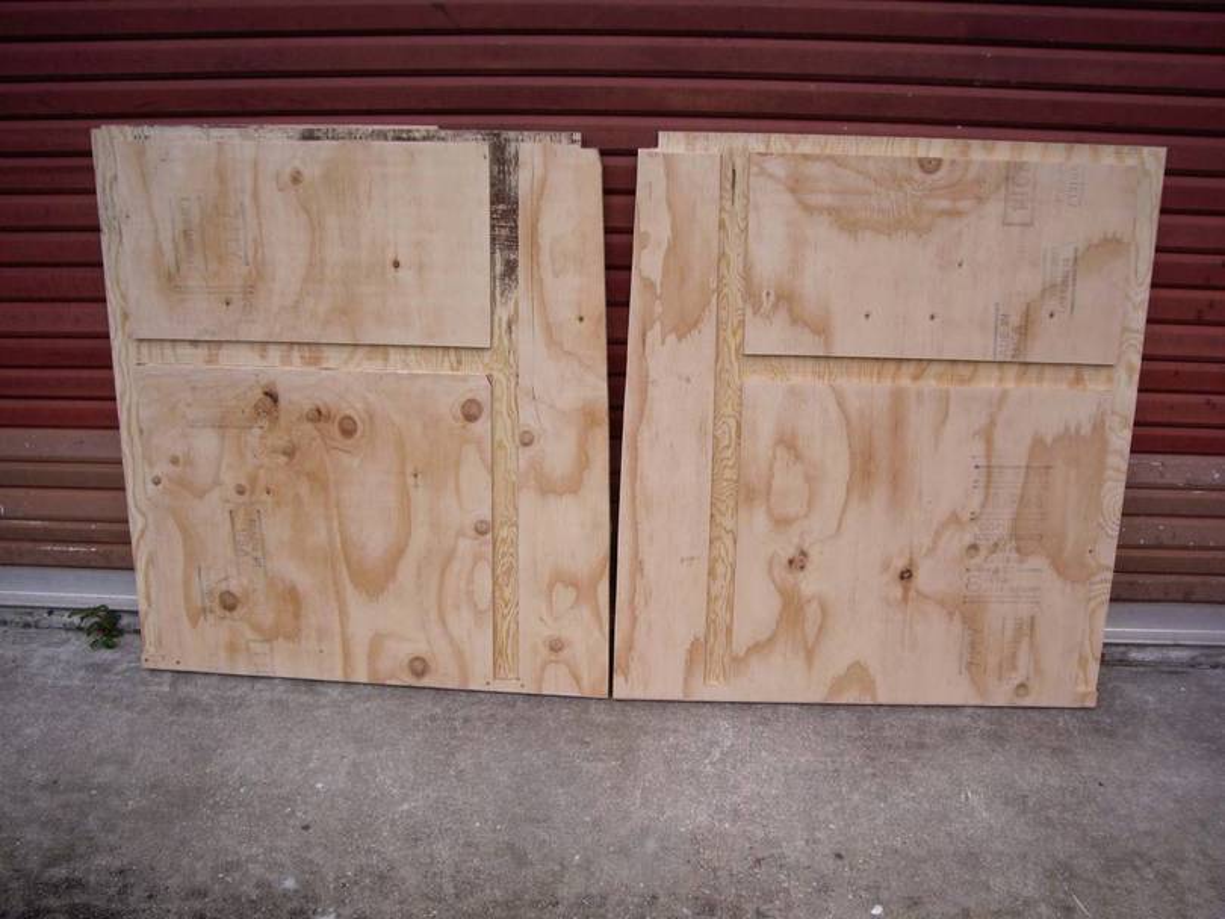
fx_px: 1345
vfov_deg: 37.7
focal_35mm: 38
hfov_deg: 49.0
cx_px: 612
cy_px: 460
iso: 64
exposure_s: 1/400
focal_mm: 6.2
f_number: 4.3
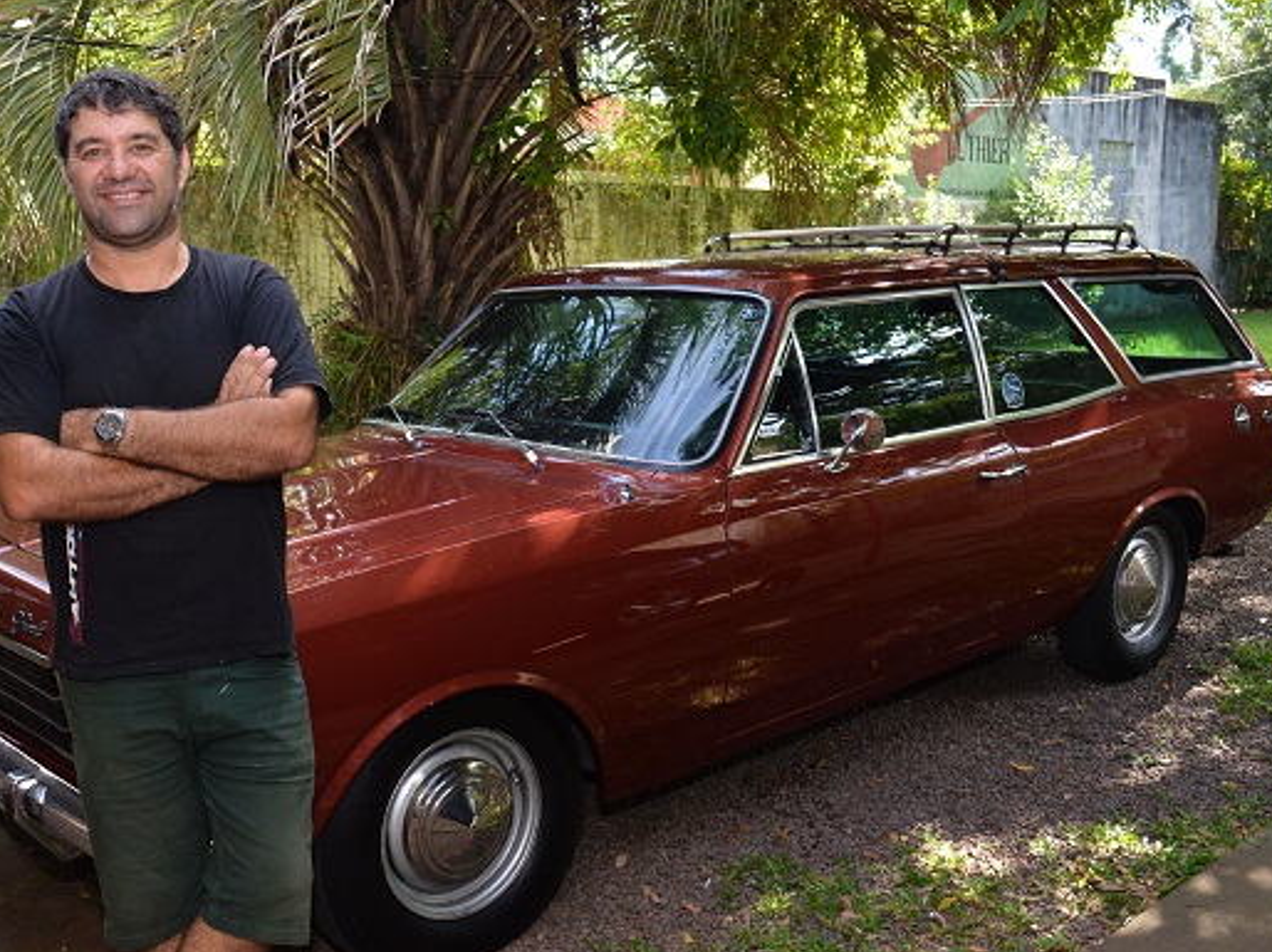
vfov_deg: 38.6
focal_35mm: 37
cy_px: 480
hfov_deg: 50.1
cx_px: 582
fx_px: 1359
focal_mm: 22
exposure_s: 1/125
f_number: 6.3
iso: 400
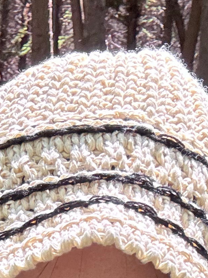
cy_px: 537
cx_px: -10
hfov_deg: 13.0
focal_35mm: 112
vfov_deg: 14.8
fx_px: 897
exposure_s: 1/60
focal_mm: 2.69
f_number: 1.9
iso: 100
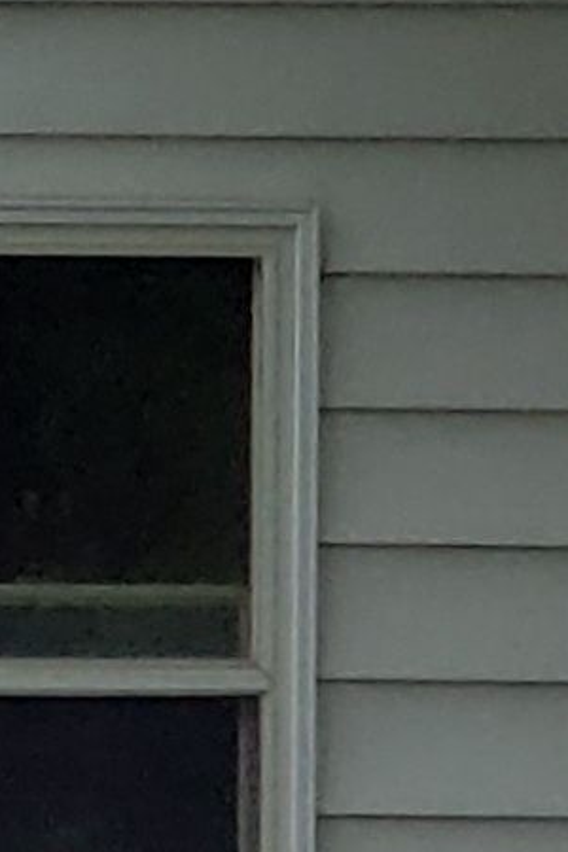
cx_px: -2804
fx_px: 11477
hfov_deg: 2.6
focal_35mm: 485
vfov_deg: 4.2
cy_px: 1064
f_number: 2.4
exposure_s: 1/105
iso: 32
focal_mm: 6
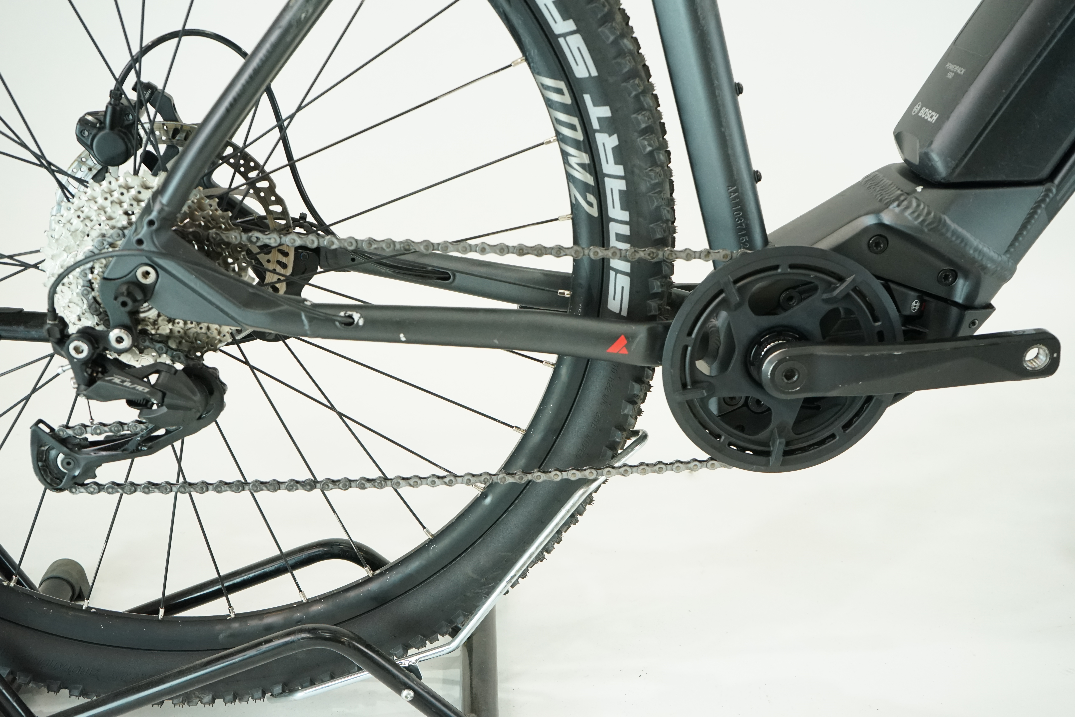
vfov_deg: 33.4
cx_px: 538
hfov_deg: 48.5
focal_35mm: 40
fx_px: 1194
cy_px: 358
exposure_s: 1/200
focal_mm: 40
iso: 2500
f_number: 6.3
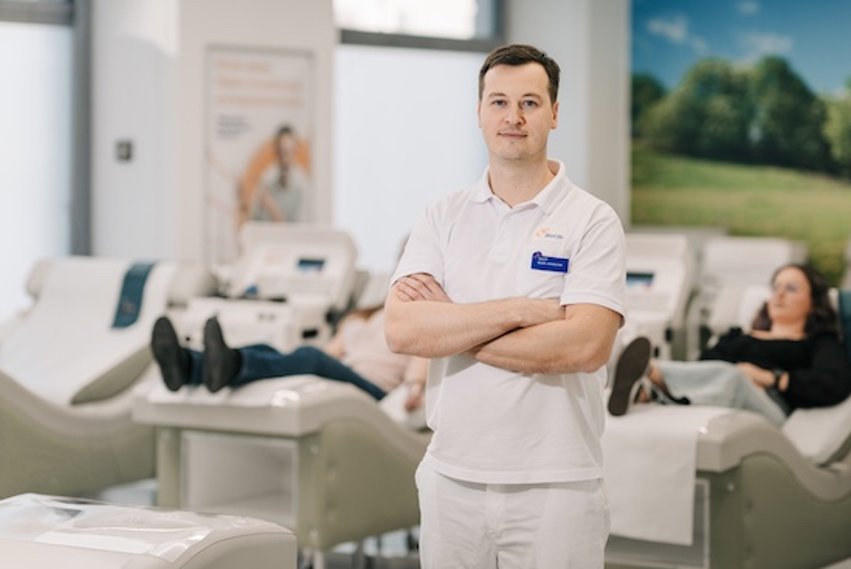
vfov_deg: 13.8
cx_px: 459
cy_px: 253
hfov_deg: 20.6
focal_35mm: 99
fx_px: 2342
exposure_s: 1/320
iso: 100
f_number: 1.8
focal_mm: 85
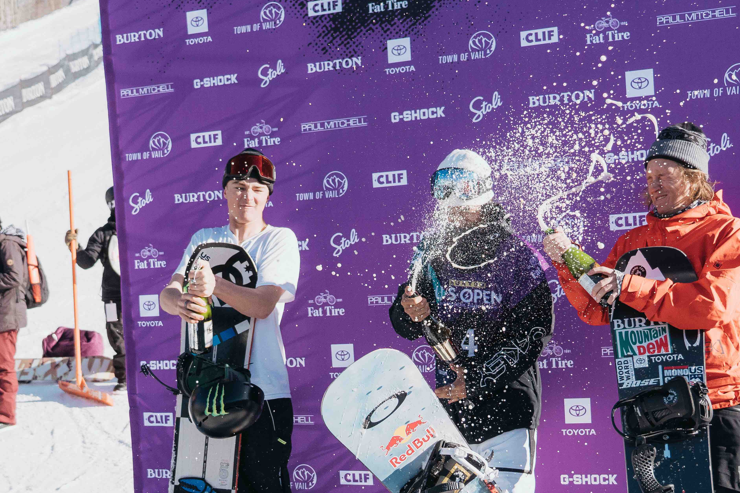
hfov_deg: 38.9
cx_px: 373
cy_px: 315
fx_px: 1048
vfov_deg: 26.4
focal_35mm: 51
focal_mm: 32
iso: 2000
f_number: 4
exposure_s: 1/8000
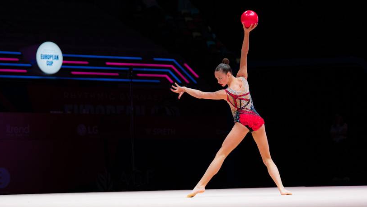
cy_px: 100
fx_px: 1402
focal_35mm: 144
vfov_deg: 8.4
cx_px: 177
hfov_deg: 14.9
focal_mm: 83
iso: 2000
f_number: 2.8
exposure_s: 1/1000
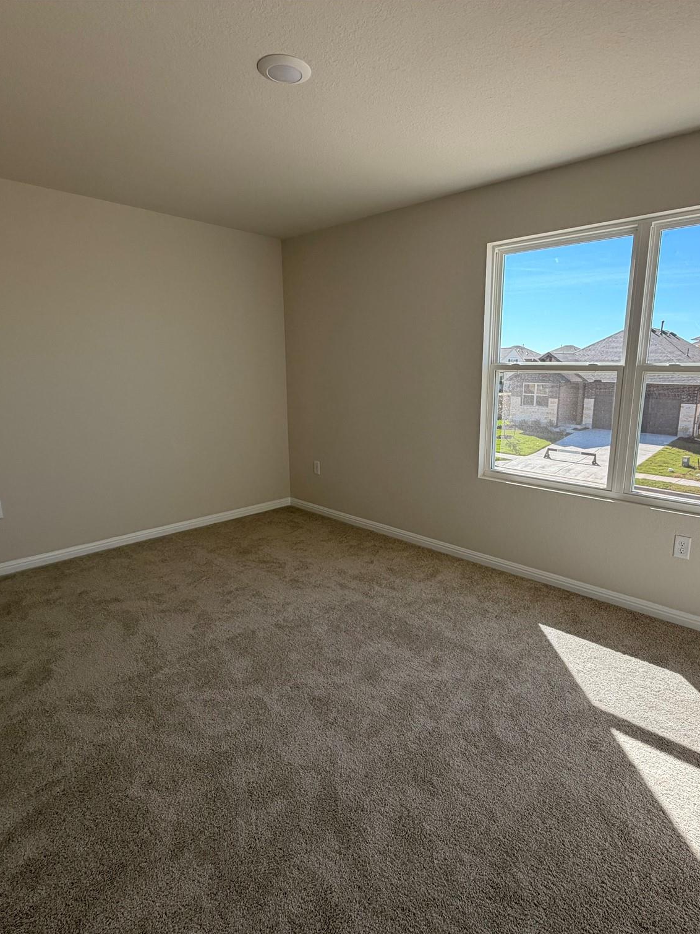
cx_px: 392
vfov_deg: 84.7
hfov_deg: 68.4
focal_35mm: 19
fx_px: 512
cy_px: 473
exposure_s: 1/226
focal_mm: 2.22
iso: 40
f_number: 2.2
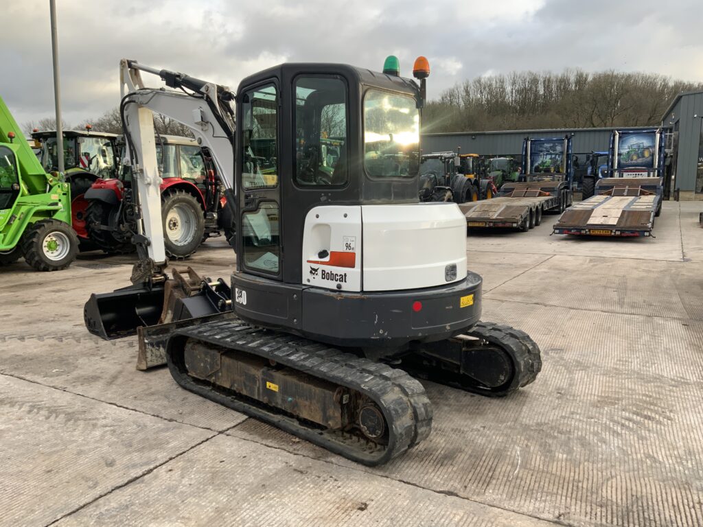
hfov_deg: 61.7
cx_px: 352
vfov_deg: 48.2
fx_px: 589
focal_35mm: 29
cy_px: 264
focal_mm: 3
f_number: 1.8
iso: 16
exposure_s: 1/143
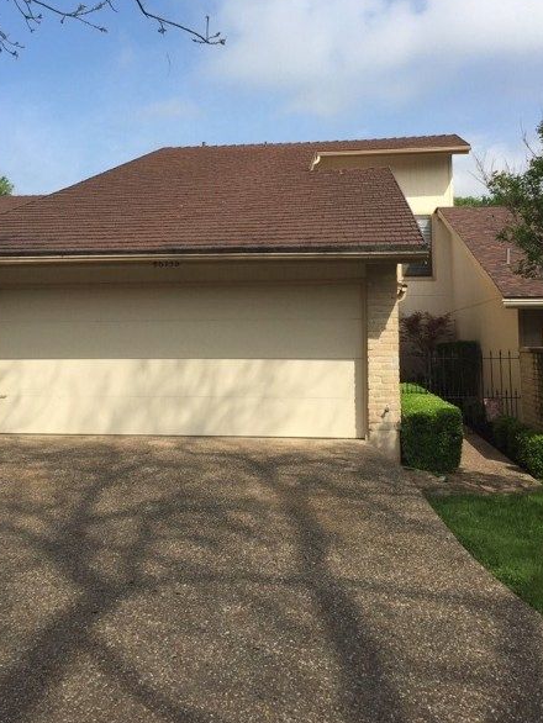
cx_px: 218
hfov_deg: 37.6
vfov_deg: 48.6
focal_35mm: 38
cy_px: 279
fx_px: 794
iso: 32
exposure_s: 1/2326
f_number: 2.2
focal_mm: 4.15
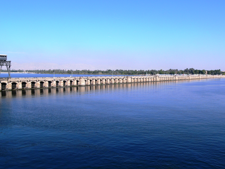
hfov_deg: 49.0
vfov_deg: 37.7
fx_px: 247
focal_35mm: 38
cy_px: 83
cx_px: 112
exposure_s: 1/400
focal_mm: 7.4
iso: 80
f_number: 5.6
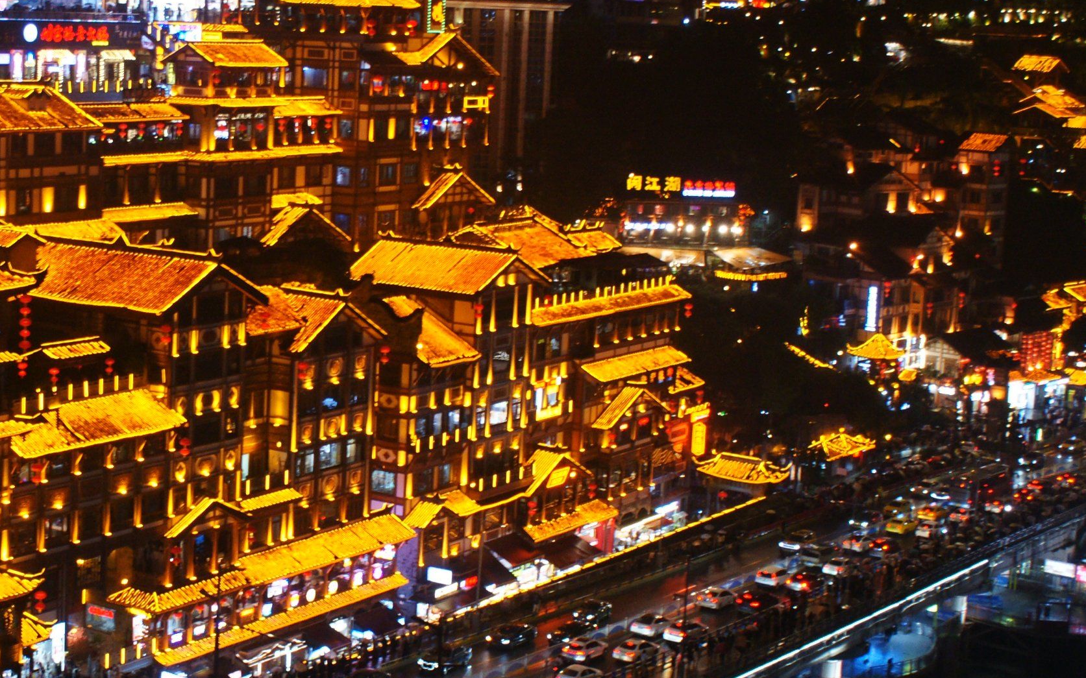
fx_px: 2160
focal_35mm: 73
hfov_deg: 27.7
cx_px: 239
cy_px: 272
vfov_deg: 17.8
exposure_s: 1/40
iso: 500
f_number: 4.5
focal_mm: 26
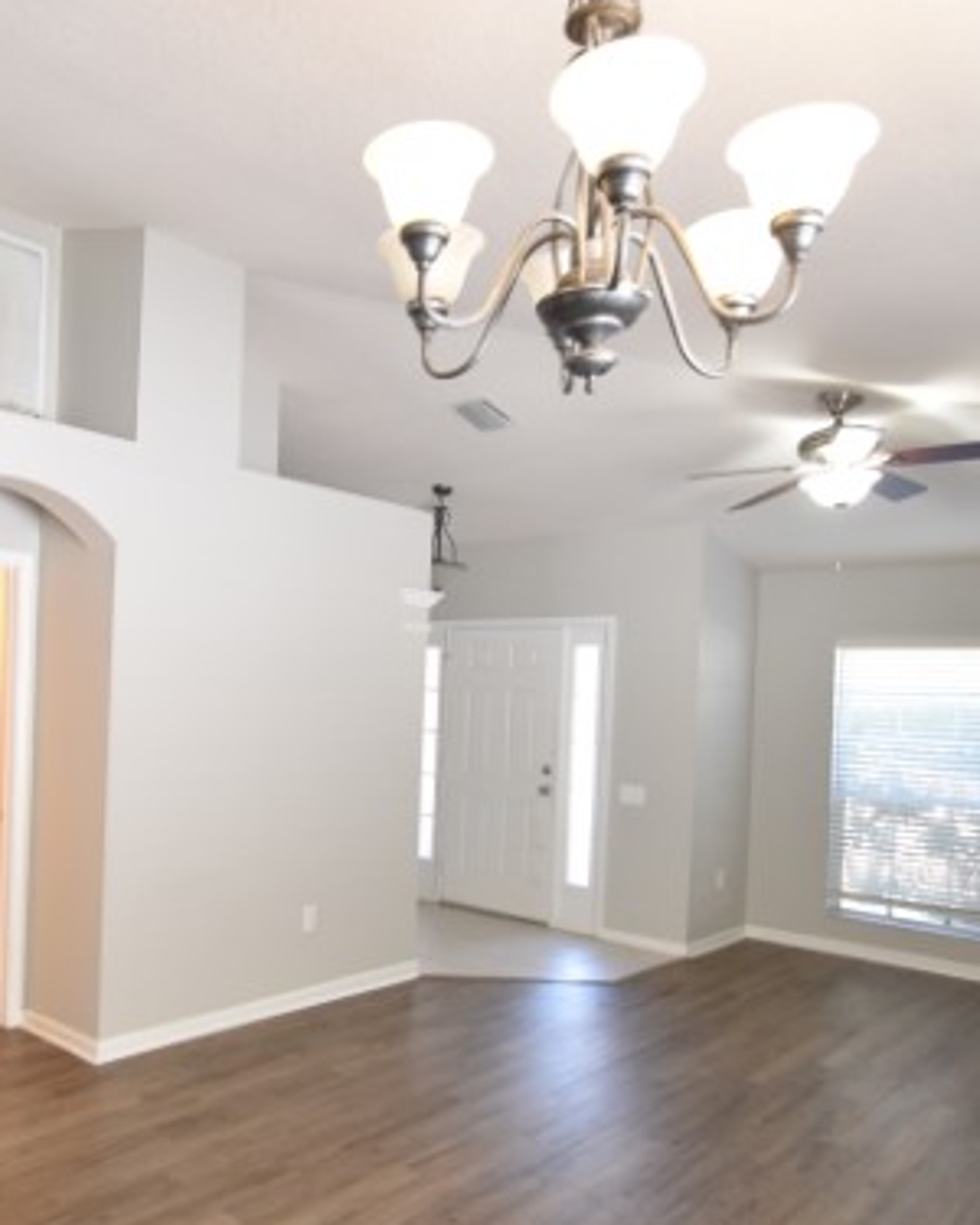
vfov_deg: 63.8
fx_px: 979
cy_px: 693
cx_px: 301
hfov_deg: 51.8
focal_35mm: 27
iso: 800
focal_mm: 10
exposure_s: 1/60
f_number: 4
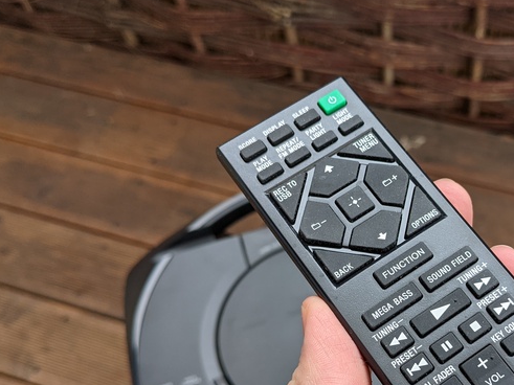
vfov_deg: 30.4
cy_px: 280
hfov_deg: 39.2
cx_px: 394
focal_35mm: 47
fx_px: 698
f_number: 1.73
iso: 60
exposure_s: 1/43.6
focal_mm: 4.38
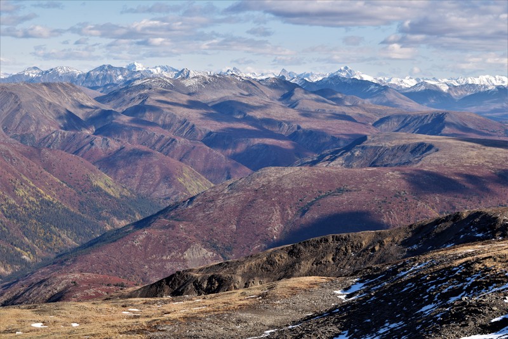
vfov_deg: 16.5
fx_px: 1164
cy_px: 170
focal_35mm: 82
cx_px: 254
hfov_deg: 24.6
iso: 200
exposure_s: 1/320
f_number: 9
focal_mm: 55
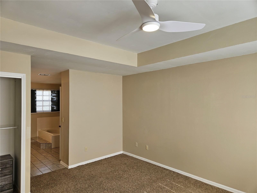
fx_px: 171
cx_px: 128
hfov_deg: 73.9
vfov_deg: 58.9
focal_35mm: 23
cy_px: 96
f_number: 1.8
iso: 32
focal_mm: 5.4
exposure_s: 1/120
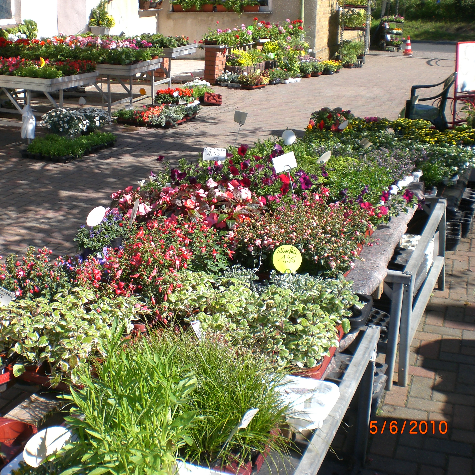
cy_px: 238
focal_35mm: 45
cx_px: 168
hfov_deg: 37.2
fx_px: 699
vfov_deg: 37.6
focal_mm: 6.3
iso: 50
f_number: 4.4
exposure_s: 1/250
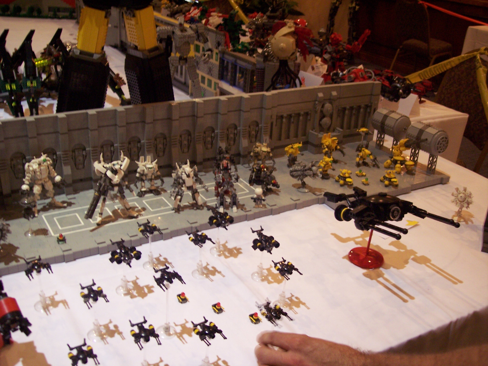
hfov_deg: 47.9
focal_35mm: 39
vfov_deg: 36.8
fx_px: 550
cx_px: 244
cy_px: 183
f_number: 3.4
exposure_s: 1/8
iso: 200
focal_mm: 8
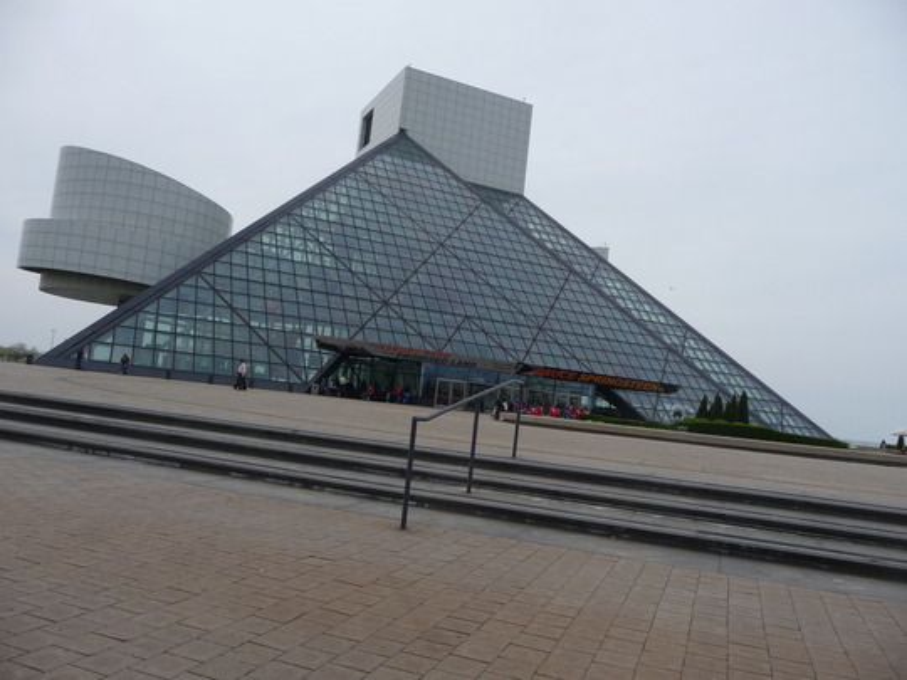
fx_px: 734
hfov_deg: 63.4
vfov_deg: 49.7
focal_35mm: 28
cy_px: 340
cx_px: 454
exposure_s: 1/320
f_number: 8
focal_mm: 4.7
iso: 100
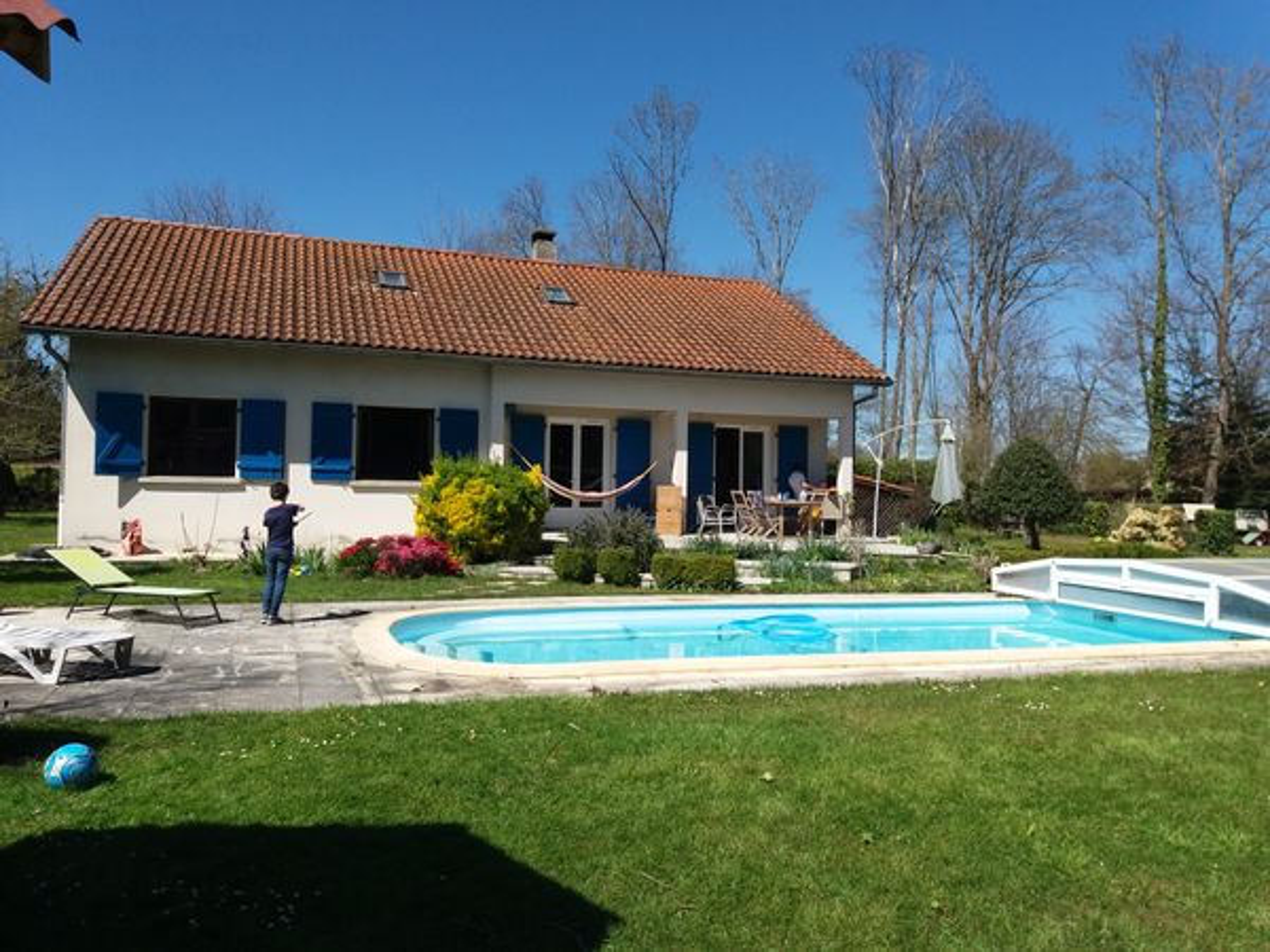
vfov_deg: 49.7
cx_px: 635
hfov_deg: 63.4
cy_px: 476
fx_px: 1027
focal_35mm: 28
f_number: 1.9
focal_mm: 3.7
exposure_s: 1/1912
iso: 64
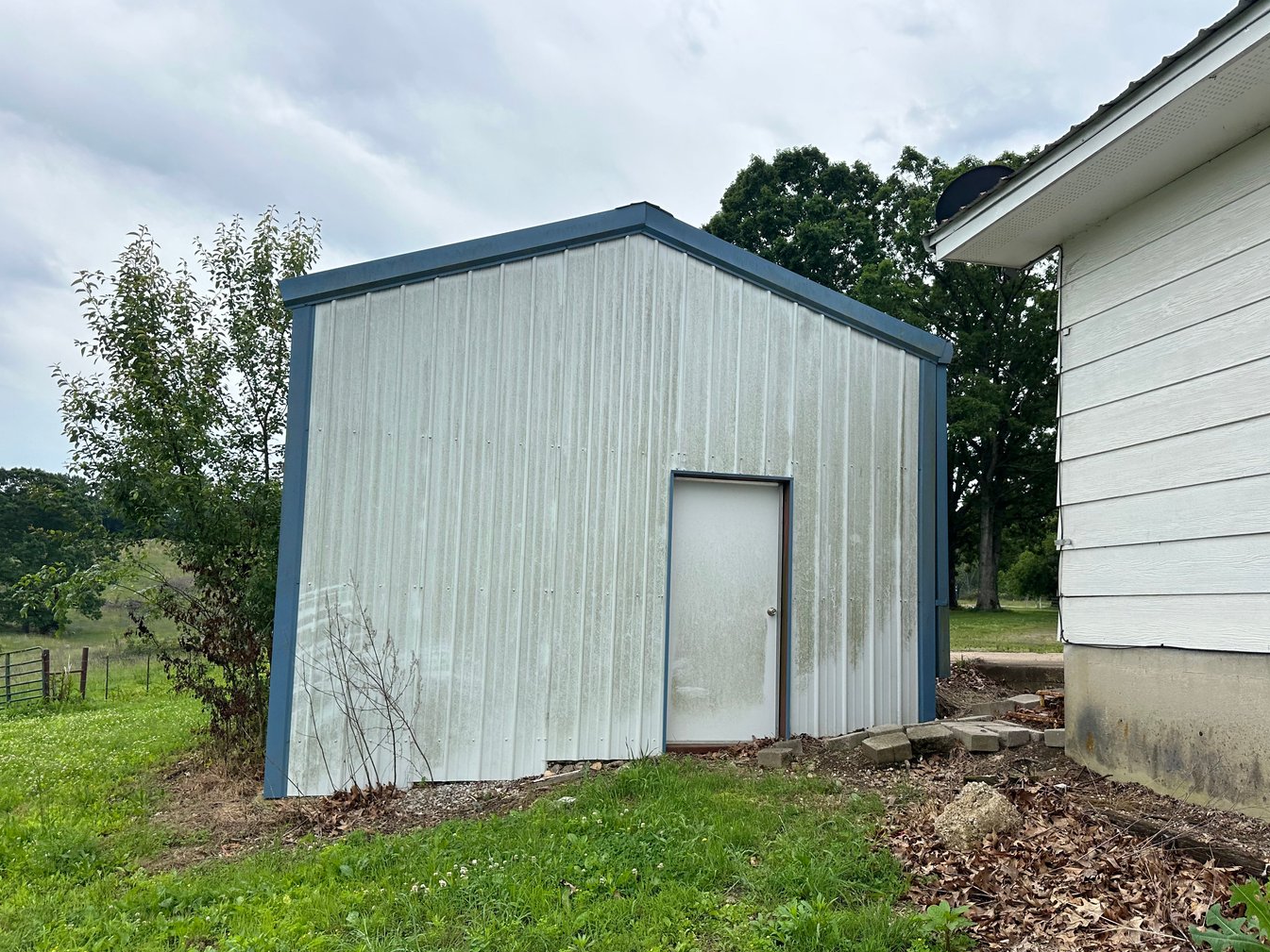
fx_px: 991
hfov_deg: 65.3
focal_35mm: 27
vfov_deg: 51.3
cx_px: 667
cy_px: 520
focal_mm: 6.86
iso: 80
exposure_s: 1/2882
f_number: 1.78
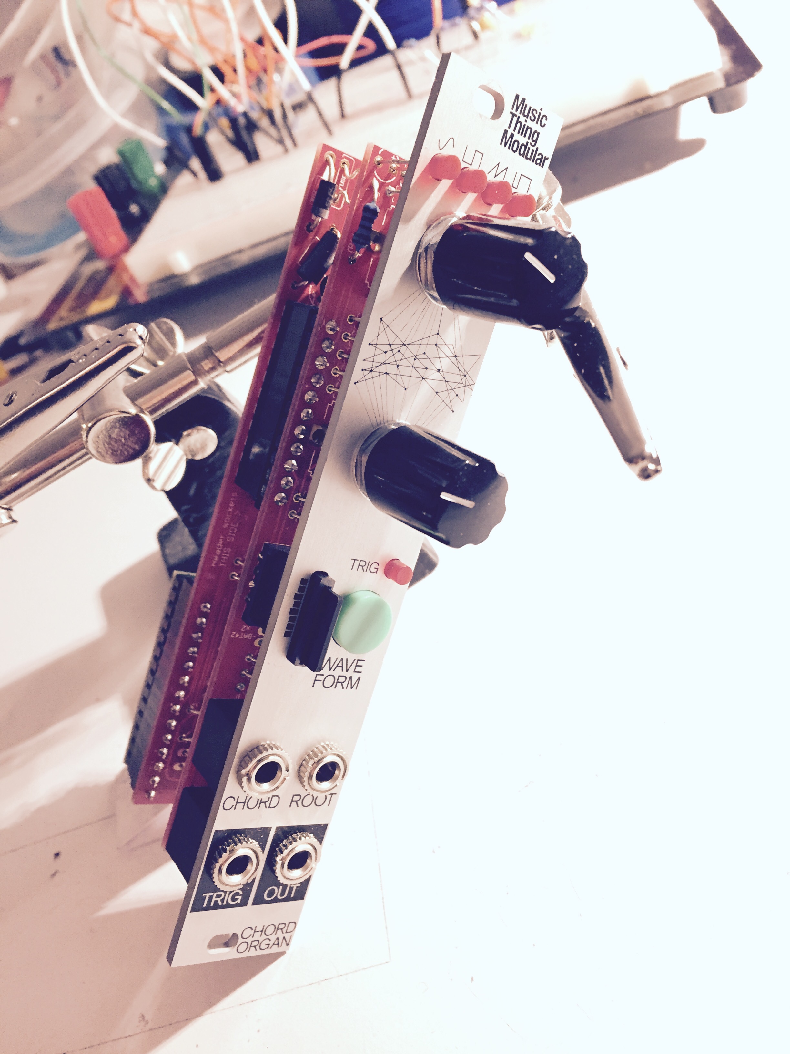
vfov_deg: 61.7
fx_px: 882
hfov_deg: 48.2
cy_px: 527
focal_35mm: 29
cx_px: 395
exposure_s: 1/33
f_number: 2.2
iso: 200
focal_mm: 4.15
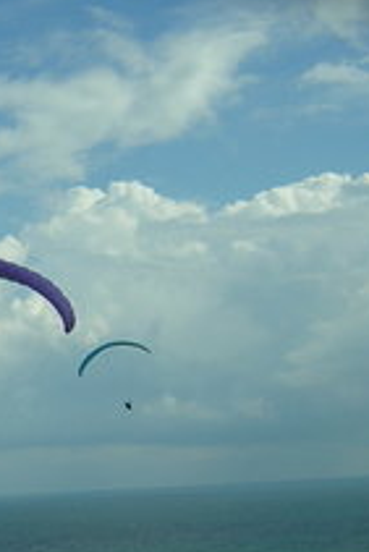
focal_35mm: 71
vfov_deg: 28.4
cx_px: -76
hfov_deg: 18.2
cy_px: 309
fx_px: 1090
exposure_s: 1/618
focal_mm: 4.7
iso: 100
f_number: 5.2
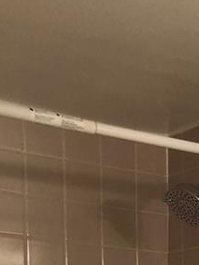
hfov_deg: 11.7
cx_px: 338
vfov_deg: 14.1
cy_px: 514
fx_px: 911
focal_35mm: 119
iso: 20
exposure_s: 1/30
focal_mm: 3.99
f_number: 1.8
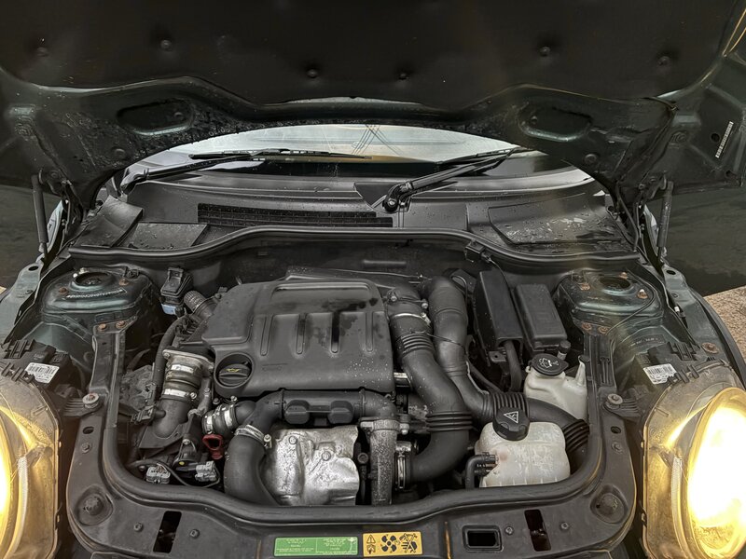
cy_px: 280
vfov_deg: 53.1
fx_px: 560
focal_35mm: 26
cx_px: 373
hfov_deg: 67.3
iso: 1000
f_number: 1.6
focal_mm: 5.96
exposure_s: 1/27
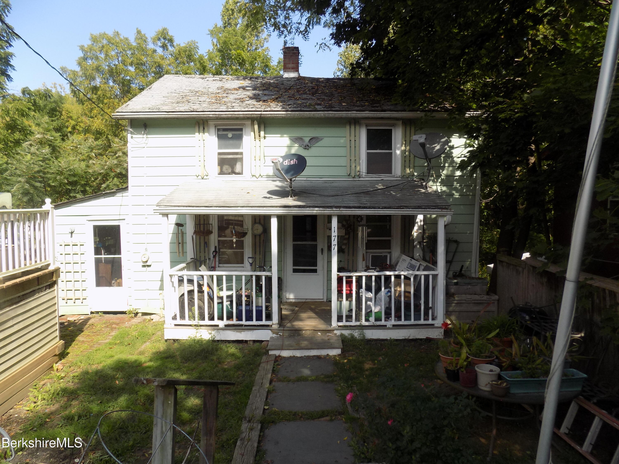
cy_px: 232
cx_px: 310
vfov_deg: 58.9
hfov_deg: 73.9
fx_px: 411
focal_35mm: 23
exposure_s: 1/400
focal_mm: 4
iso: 80
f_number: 3.1
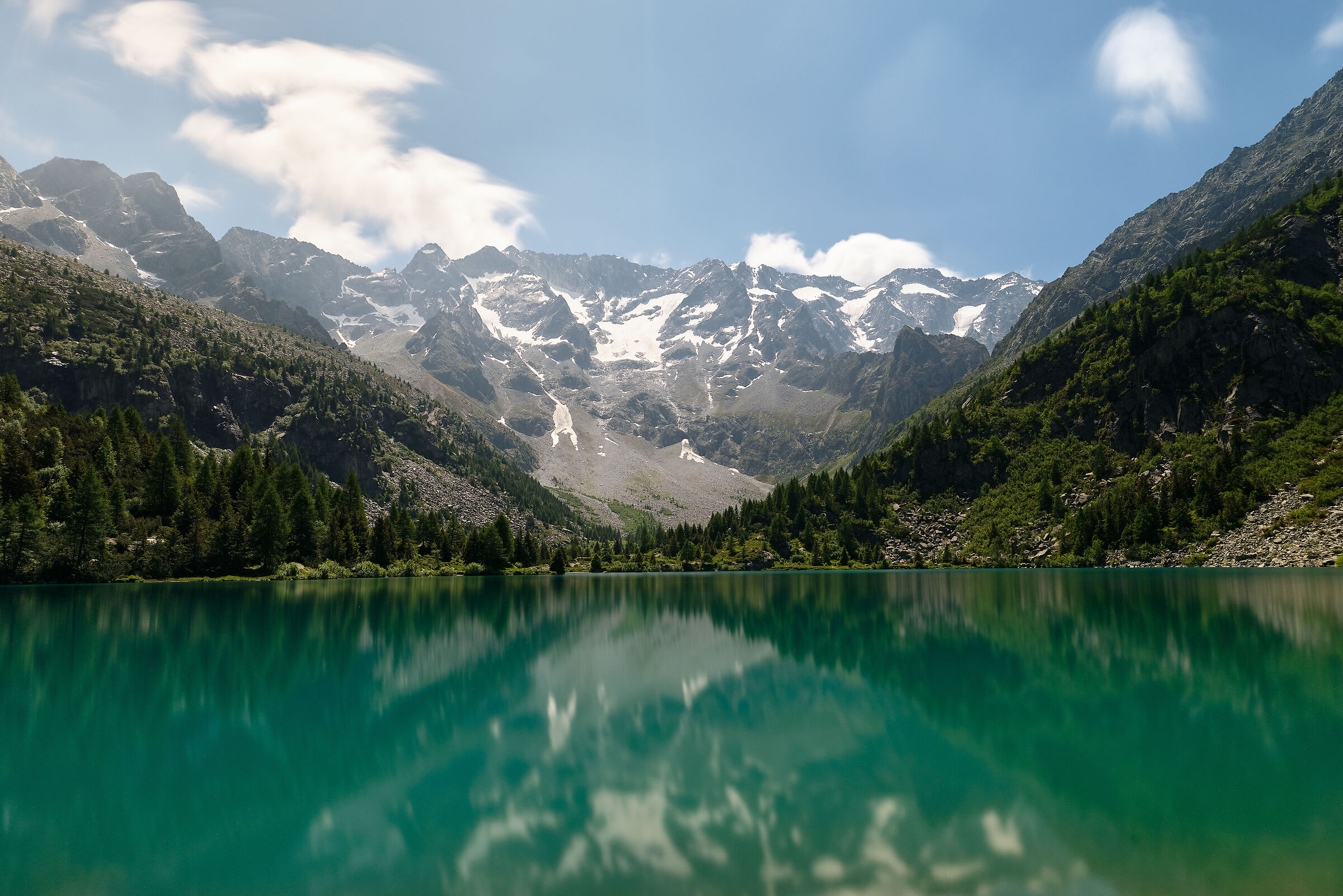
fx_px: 783
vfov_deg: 59.5
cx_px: 672
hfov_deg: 81.2
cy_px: 448
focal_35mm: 21
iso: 200
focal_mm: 13.8
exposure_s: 80
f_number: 8
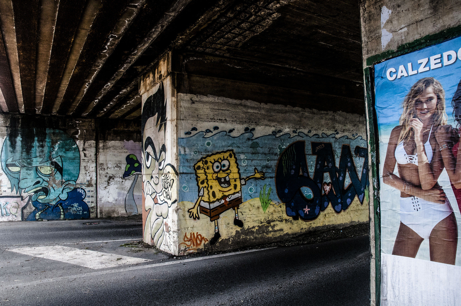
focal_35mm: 27
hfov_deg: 67.4
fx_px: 345
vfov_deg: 47.8
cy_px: 153
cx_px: 230
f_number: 16
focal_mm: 18
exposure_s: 1/100
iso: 800
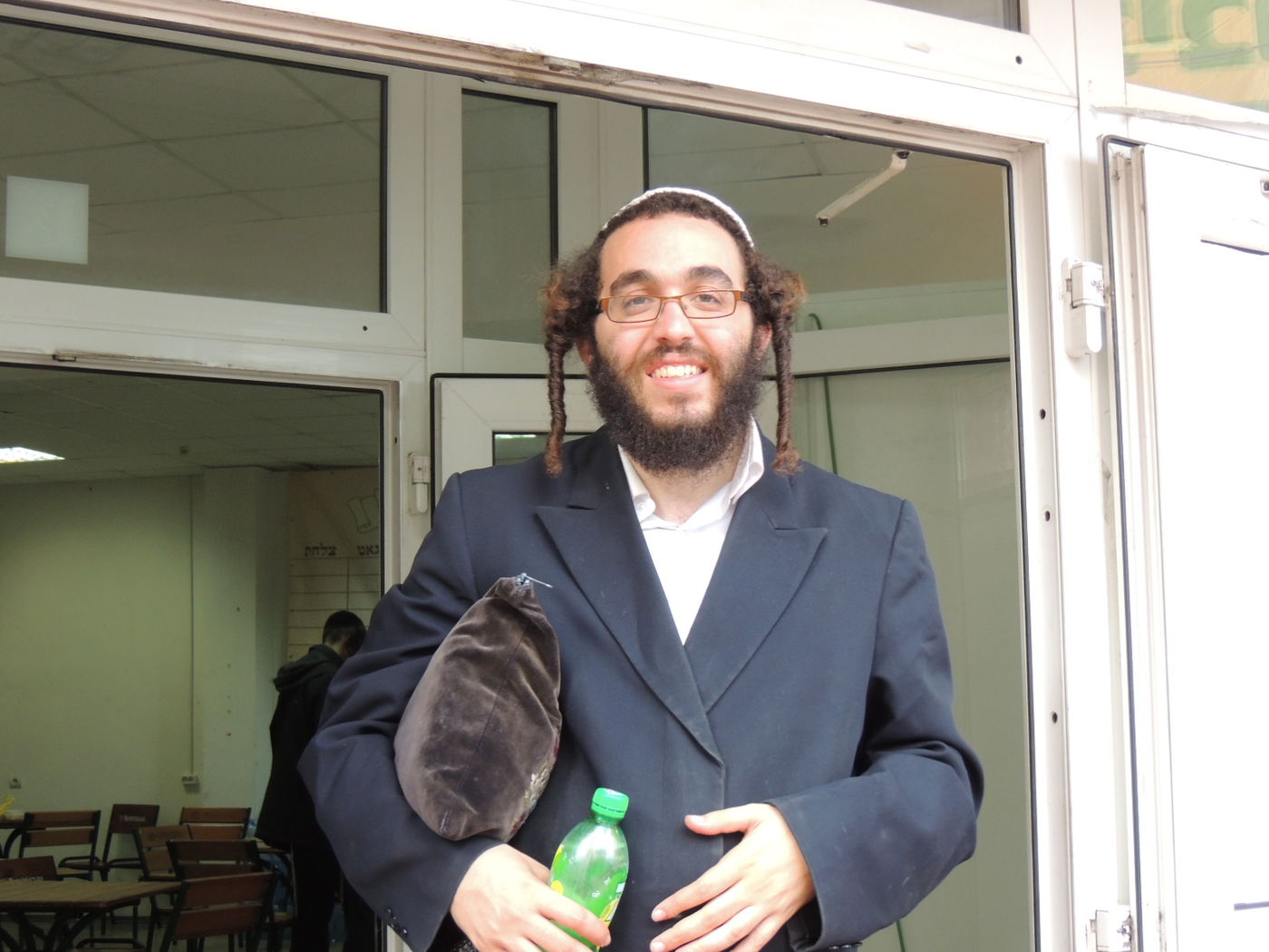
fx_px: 2016
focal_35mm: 55
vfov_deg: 26.6
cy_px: 476
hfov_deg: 34.9
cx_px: 634
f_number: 3.7
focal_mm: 9.8
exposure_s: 1/60
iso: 360
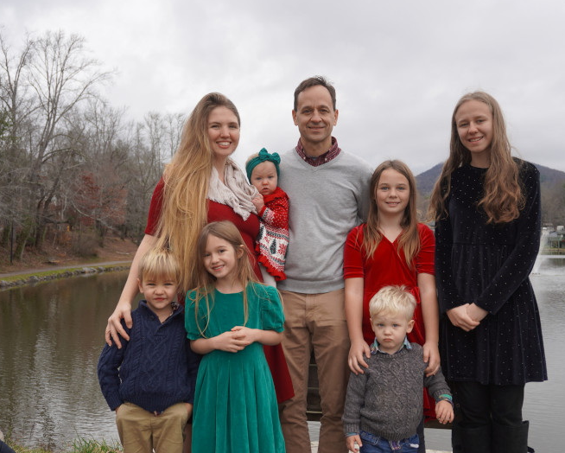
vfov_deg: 37.7
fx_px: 662
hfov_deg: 46.2
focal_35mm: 40
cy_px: 227
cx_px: 306
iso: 100
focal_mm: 23
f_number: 4.5
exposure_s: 1/250
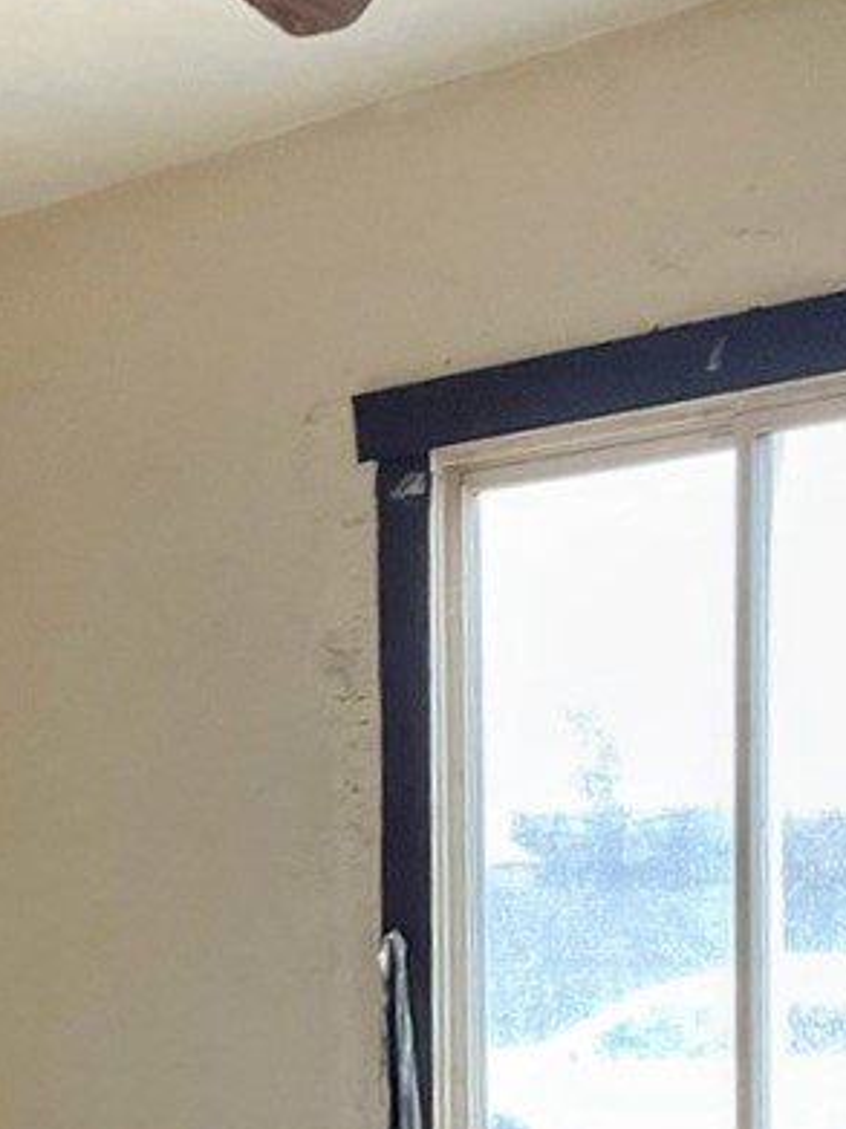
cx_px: 130
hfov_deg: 19.1
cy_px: 988
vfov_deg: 25.0
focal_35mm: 76
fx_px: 2478
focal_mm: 3
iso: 160
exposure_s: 1/60
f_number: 1.8
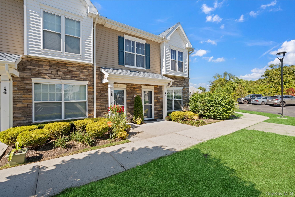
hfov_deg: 96.7
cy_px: 98
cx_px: 148
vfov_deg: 73.7
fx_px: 131
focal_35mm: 16
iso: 125
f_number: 5.6
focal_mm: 16
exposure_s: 1/200
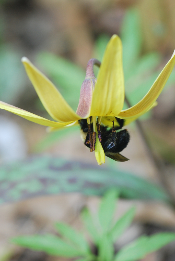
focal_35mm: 135
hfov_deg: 10.2
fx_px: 982
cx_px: 88
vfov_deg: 15.2
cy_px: 130
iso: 400
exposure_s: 1/125
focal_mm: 90
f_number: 8
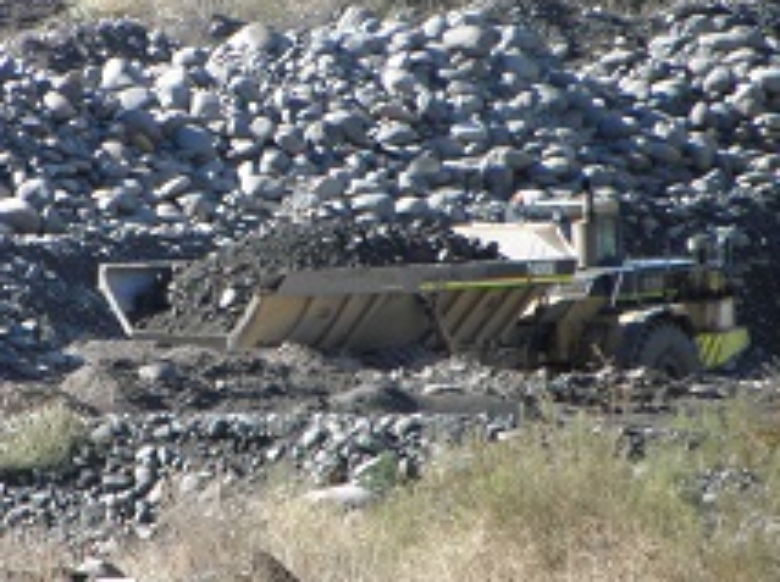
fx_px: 26319
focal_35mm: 1170
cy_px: 165
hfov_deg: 1.7
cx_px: 132
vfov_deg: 1.3
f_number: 5
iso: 125
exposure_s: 1/320
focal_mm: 119.6
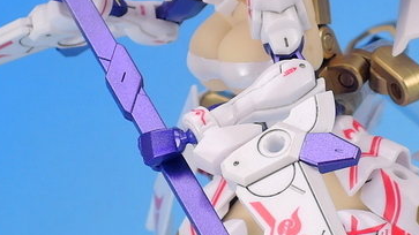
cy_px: 30
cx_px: 316
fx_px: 3243
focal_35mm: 292
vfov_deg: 4.2
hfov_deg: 7.4
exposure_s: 1/8
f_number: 5.6
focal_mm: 20.2
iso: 80
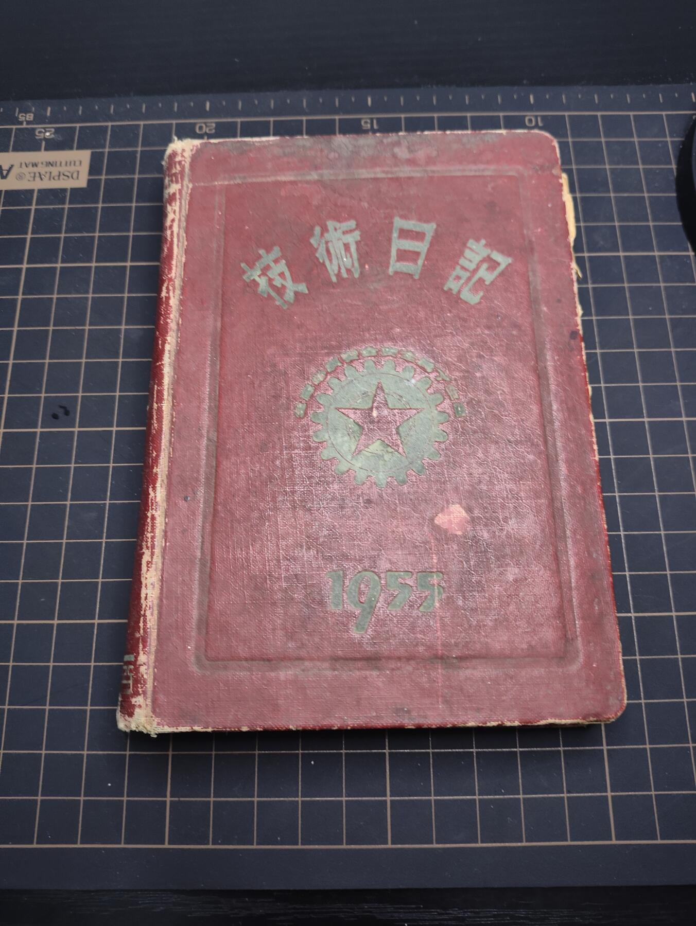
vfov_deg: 69.4
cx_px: 348
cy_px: 463
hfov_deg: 54.9
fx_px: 670
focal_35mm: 25
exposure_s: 1/14.3
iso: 200
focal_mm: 4.71
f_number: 1.79
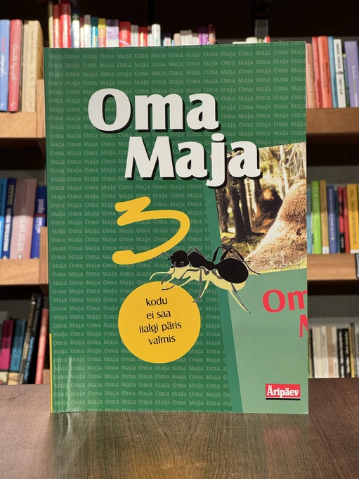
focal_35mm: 77
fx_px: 1064
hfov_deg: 19.1
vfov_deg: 25.3
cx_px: 180
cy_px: 240
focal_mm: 9
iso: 250
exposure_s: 1/91
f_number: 2.8
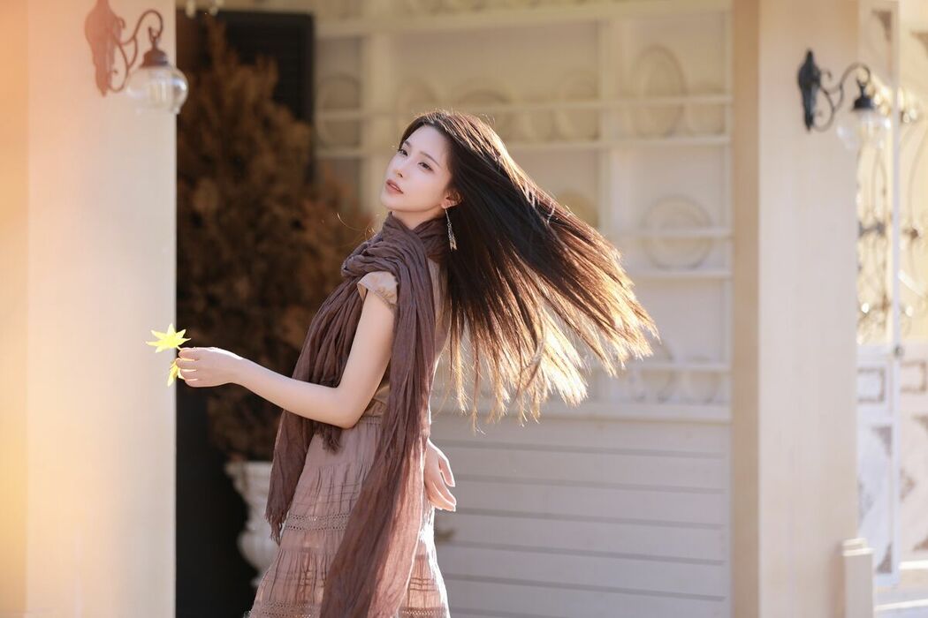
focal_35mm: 135
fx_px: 3480
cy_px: 309
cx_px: 464
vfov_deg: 10.2
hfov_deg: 15.2
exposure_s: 1/400
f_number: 2.8
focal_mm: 135
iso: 160
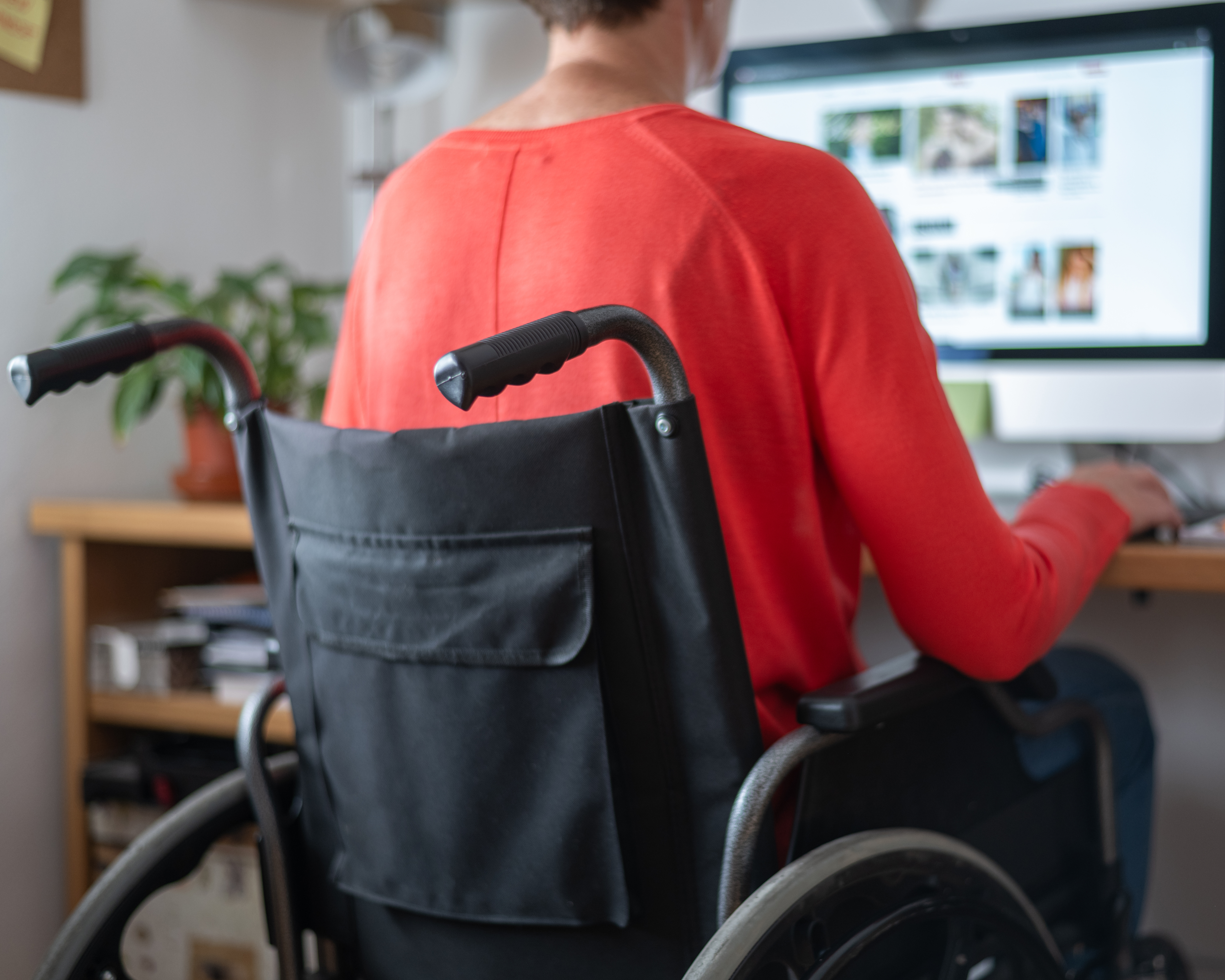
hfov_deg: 32.9
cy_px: 495
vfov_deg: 26.7
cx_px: 733
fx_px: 2066
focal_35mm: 57
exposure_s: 1/125
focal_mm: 50
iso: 200
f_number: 1.8
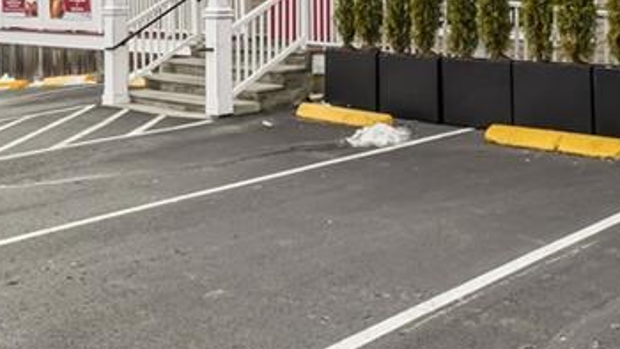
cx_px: 461
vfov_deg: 23.4
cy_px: 0
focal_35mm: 49
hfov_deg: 40.9
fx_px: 806
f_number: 9
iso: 320
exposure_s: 1/160
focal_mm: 11.2
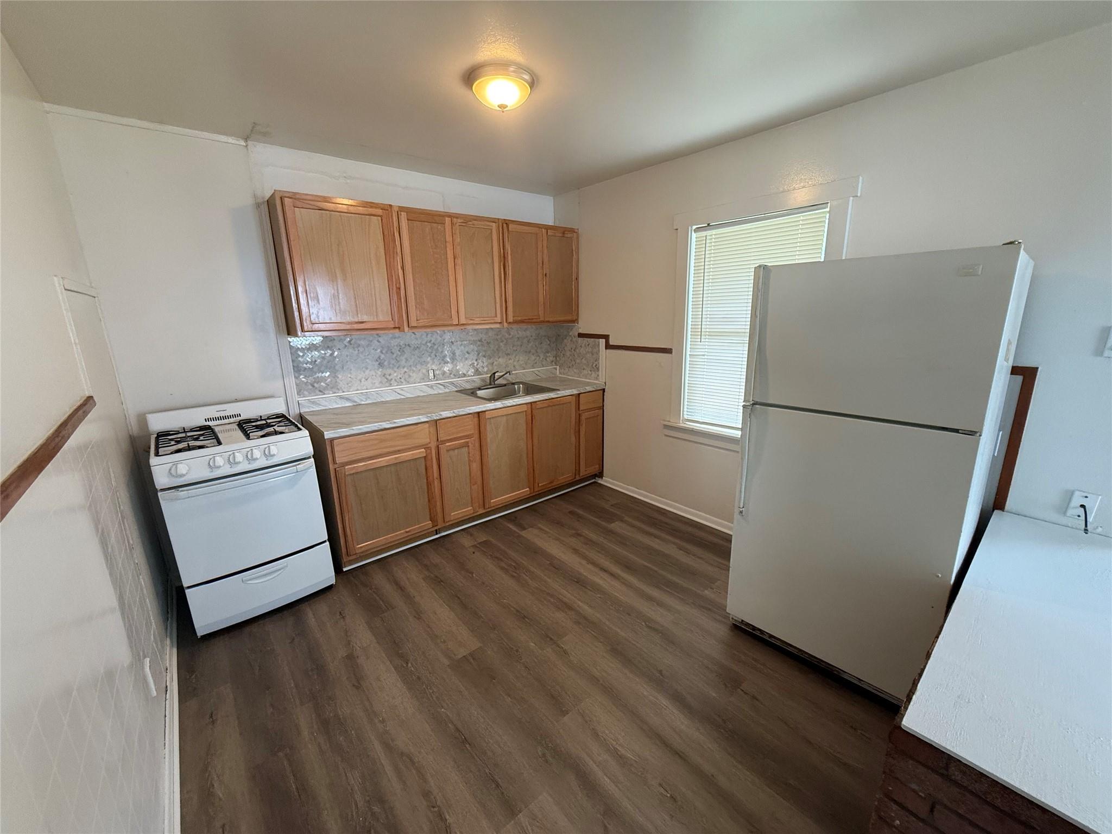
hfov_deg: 102.1
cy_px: 417
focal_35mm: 14
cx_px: 556
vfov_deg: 85.7
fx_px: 450
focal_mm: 2.22
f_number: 2.2
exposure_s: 1/120
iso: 320
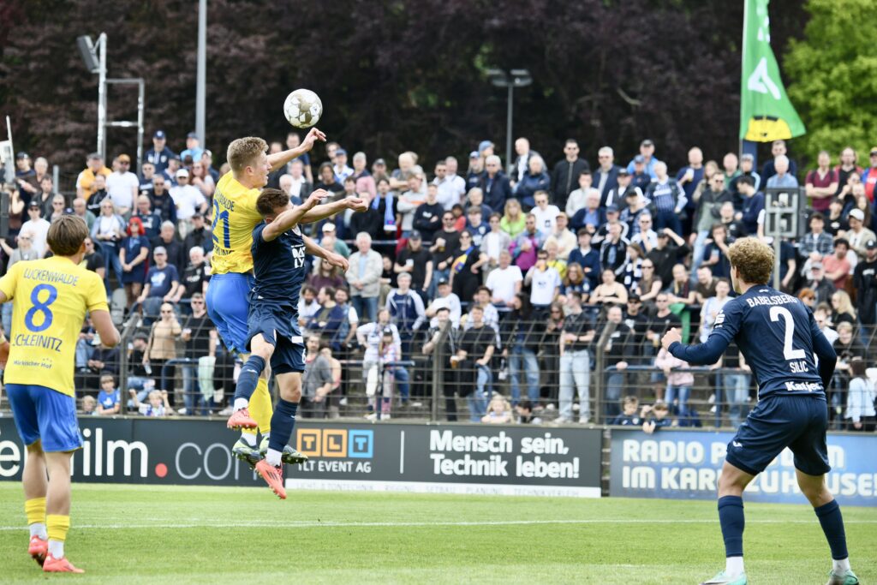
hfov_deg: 9.4
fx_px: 5360
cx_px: 438
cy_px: 292
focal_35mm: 220
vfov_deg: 6.2
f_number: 6.3
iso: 1250
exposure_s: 1/1600
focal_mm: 220
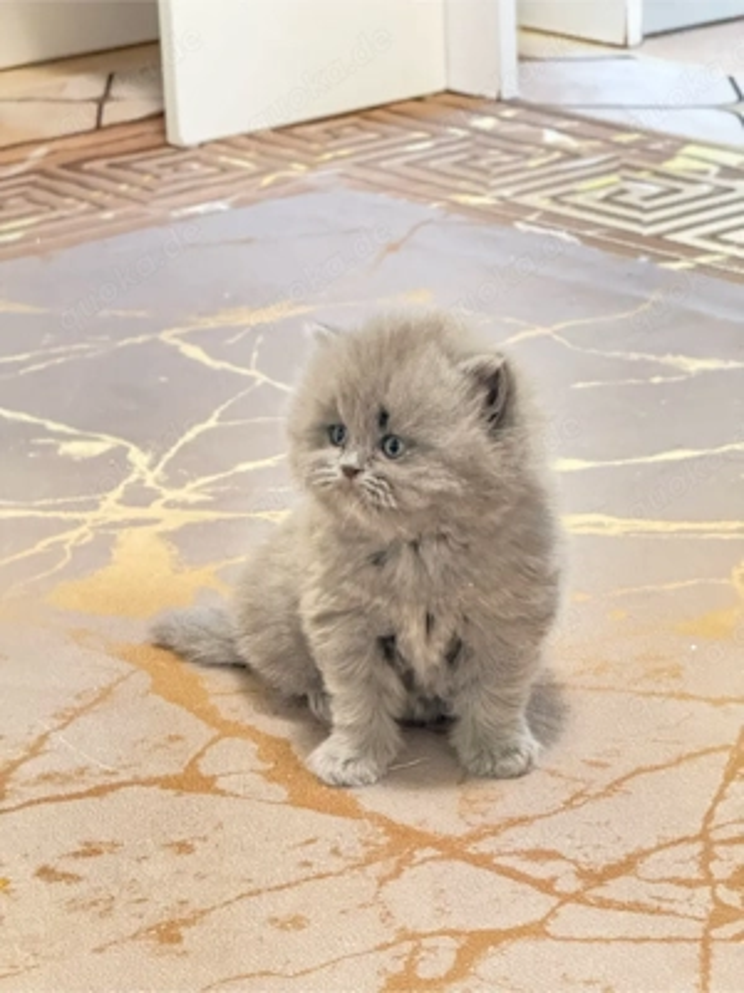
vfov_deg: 16.4
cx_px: 372
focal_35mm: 120
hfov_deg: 12.3
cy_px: 496
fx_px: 3439
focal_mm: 15.66
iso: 1600
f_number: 2.8
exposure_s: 1/34
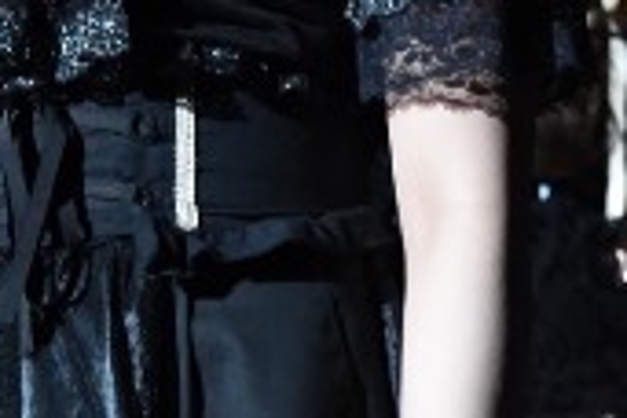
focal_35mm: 738
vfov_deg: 1.9
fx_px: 12852
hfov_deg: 2.8
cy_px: -293
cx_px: 172
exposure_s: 1/160
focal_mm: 140
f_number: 5
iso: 8000
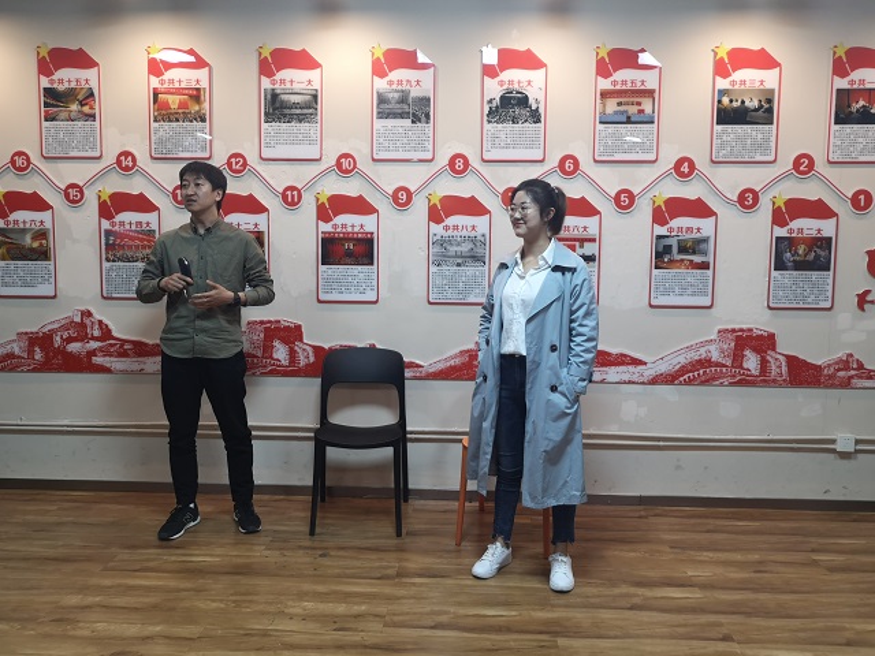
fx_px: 682
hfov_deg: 65.3
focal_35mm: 27
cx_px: 438
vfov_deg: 51.4
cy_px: 328
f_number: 1.8
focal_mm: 3.95
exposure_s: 1/33.3
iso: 160
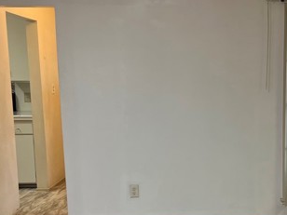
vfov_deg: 27.0
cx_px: 247
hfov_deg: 34.0
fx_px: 448
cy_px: 133
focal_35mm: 54
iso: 80
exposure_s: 1/60
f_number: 1.5
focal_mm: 5.7
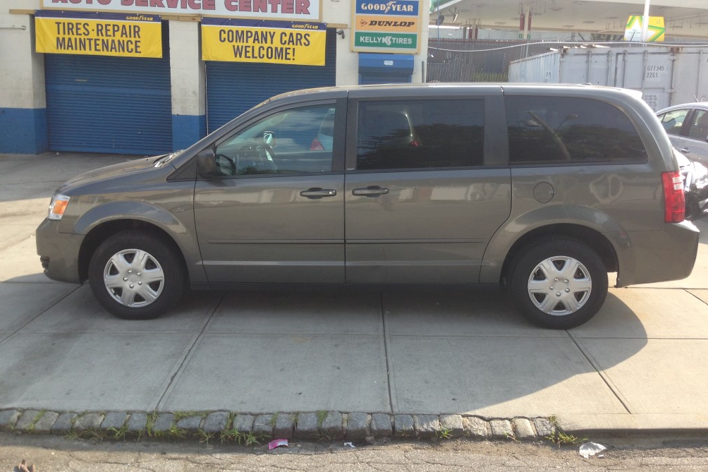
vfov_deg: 37.8
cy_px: 215
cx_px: 358
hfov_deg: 54.4
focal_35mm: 35
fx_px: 688
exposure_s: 1/502
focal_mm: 4.12
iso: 50
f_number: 2.4
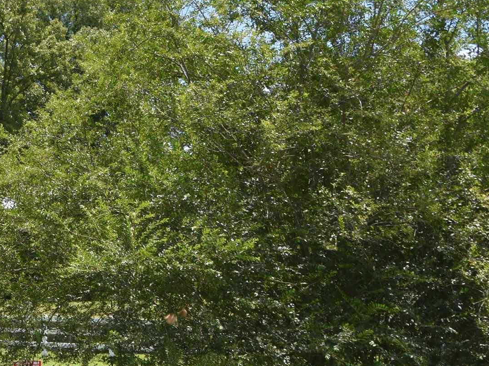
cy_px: 154
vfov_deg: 19.9
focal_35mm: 74
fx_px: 1045
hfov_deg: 24.0
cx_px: -98
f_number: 6.3
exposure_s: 1/250
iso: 100
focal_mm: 18
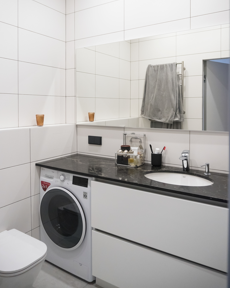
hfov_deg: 51.5
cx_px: 111
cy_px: 113
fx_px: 238
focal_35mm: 28
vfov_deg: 61.6
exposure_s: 1/125
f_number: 3.5
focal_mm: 16
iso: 1600
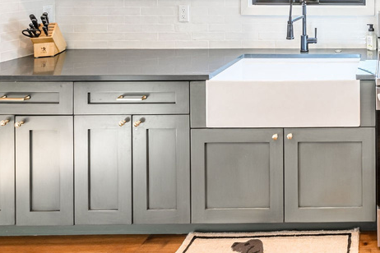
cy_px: -14
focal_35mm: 31
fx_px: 327
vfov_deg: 36.8
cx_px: 324
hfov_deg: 54.4
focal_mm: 14
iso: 200
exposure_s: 1/640
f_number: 8
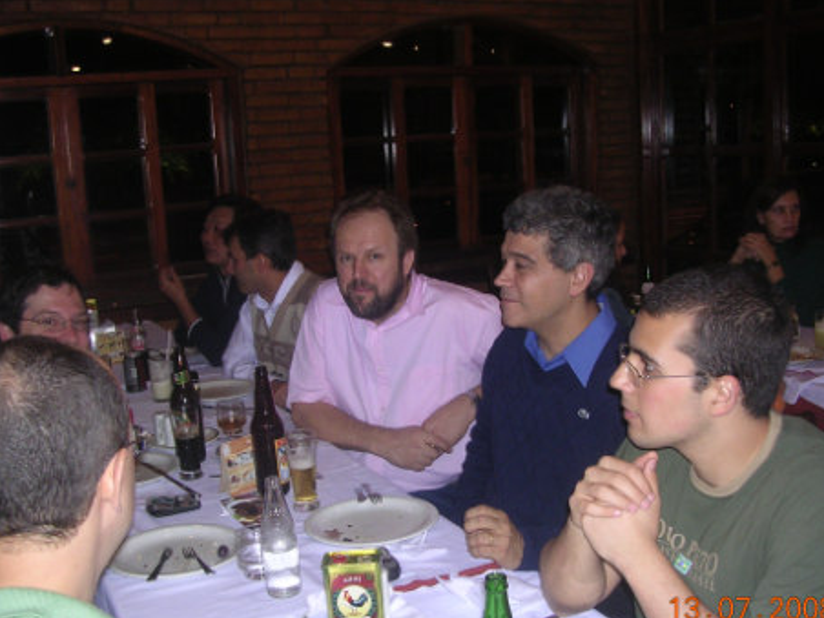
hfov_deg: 44.8
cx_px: 425
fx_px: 1000
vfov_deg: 34.3
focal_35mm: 42
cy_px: 338
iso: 174
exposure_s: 1/60.1
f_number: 2.8
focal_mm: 5.8
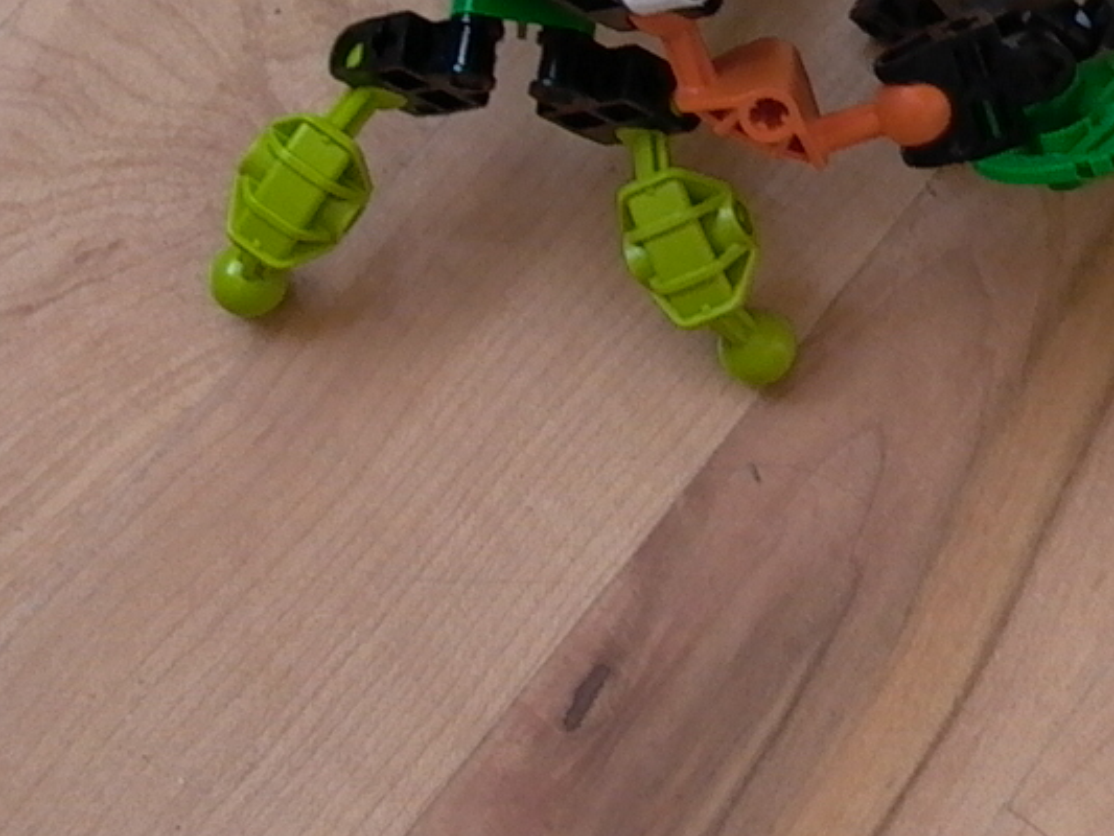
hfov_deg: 19.5
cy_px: -159
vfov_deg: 14.5
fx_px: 3187
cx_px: 951
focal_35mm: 99
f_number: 2.04
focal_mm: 7.13
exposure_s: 1/26.8
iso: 100
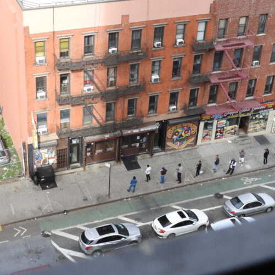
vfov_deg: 25.7
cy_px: 138
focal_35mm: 67
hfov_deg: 25.7
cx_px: 137
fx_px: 602
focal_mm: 9.8
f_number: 5.6
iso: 360
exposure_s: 1/500
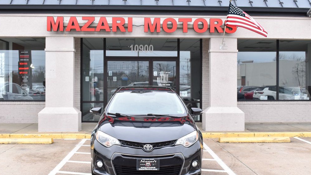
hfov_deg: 45.5
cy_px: 89
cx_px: 155
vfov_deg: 26.5
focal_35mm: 45
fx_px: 371
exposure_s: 1/125
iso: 400
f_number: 8
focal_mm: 28
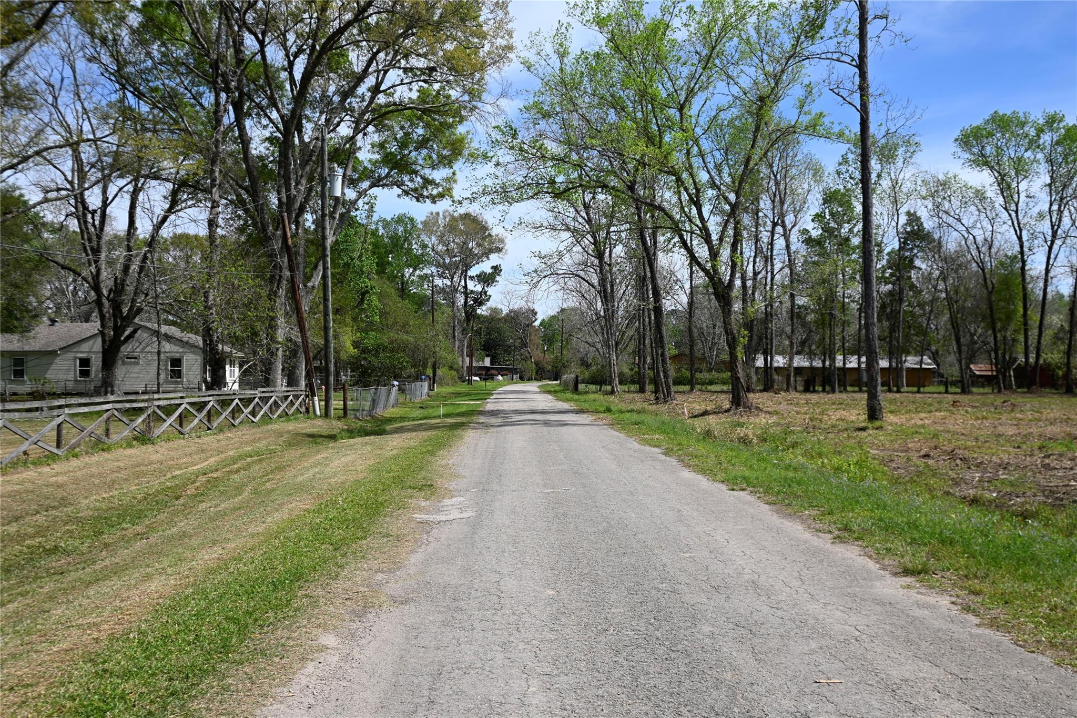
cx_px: 538
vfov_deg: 34.2
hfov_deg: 49.6
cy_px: 359
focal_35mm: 39
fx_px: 1167
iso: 100
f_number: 9
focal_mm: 26
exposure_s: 1/320
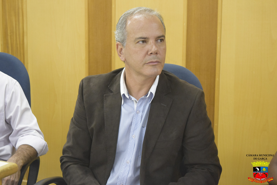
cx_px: 138
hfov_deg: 29.2
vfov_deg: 19.8
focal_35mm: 69
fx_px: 531
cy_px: 92
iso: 3600
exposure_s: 1/125
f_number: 5
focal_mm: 46
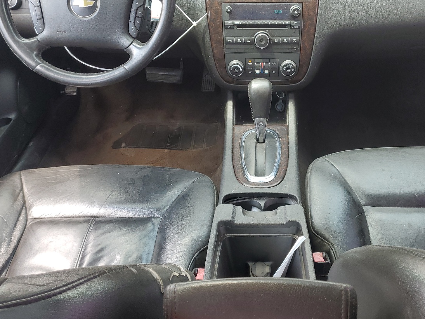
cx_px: 258
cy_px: 145
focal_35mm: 38
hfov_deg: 48.6
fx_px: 466
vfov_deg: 37.7
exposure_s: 1/159
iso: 50
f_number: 1.5
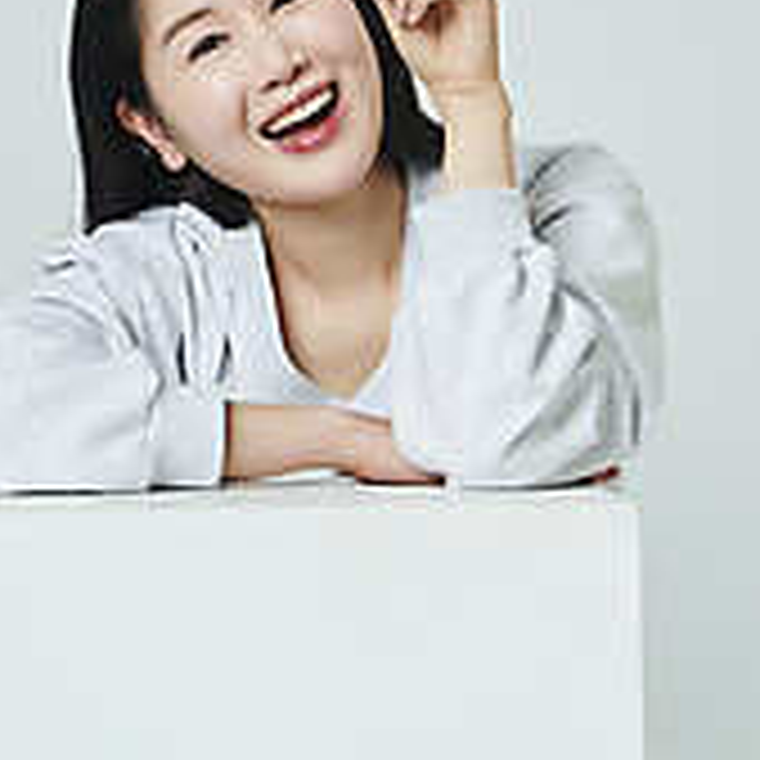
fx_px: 3502
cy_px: -99
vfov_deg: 12.2
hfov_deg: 12.4
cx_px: 308
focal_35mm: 141
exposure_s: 1/125
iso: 100
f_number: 11
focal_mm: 70
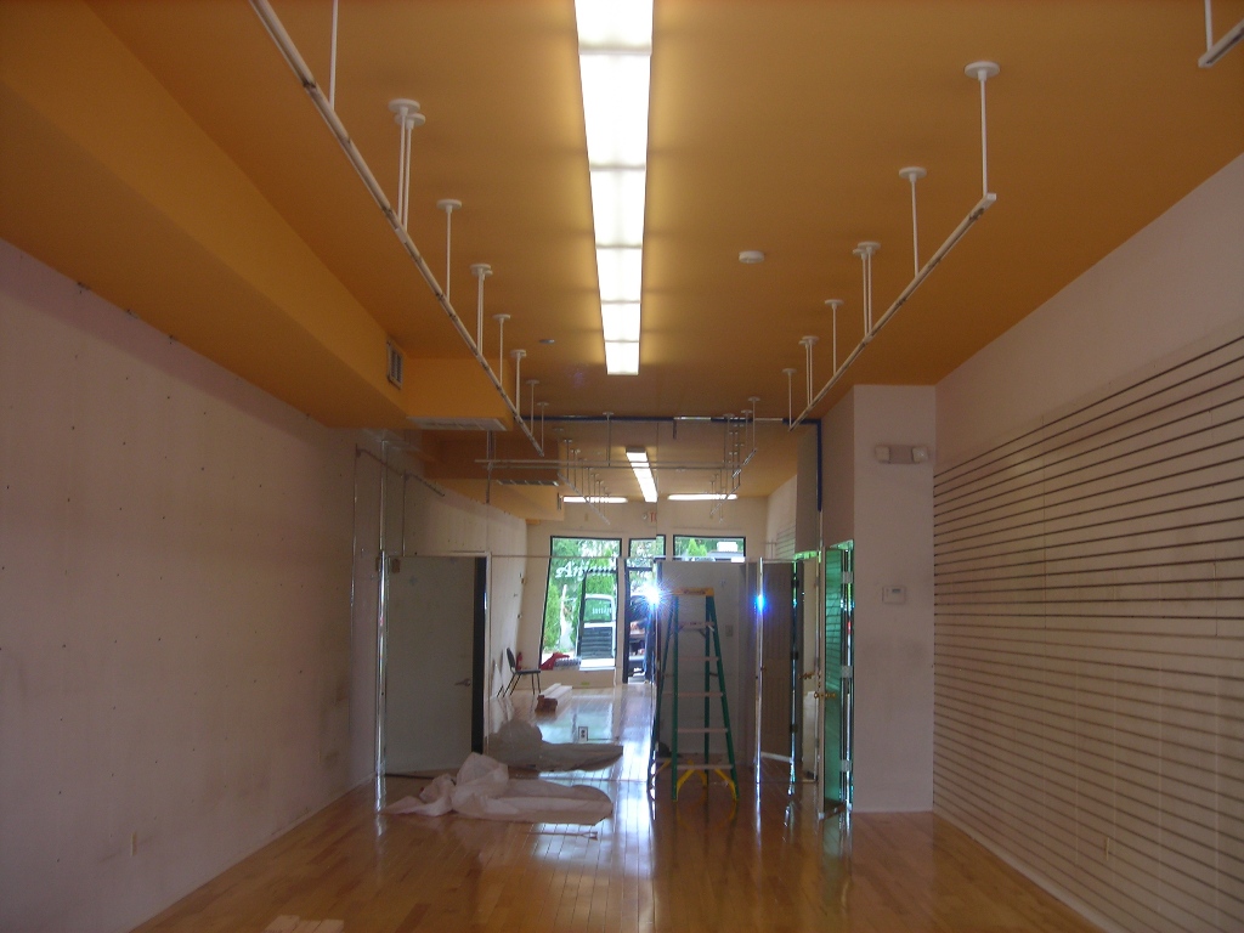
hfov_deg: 49.0
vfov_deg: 37.7
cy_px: 466
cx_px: 622
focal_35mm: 38
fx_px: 1366
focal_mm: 6.3
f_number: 3.2
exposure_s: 1/30
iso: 50
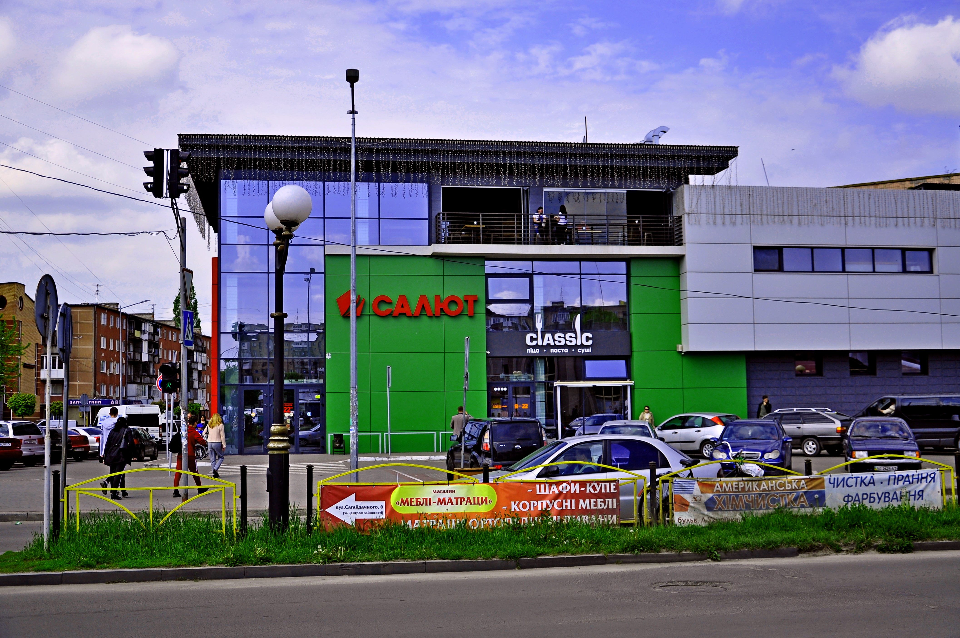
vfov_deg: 31.8
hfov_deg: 46.4
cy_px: 319
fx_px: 1119
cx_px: 480
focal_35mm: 42
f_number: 4
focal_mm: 28
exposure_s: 1/1600
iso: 200
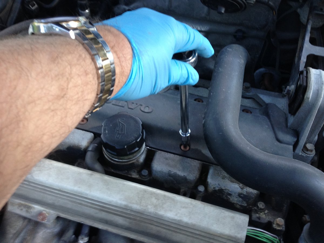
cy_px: 122
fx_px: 309
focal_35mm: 33
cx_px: 162
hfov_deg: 55.4
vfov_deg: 42.9
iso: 100
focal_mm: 4.12
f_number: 2.4
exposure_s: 1/20
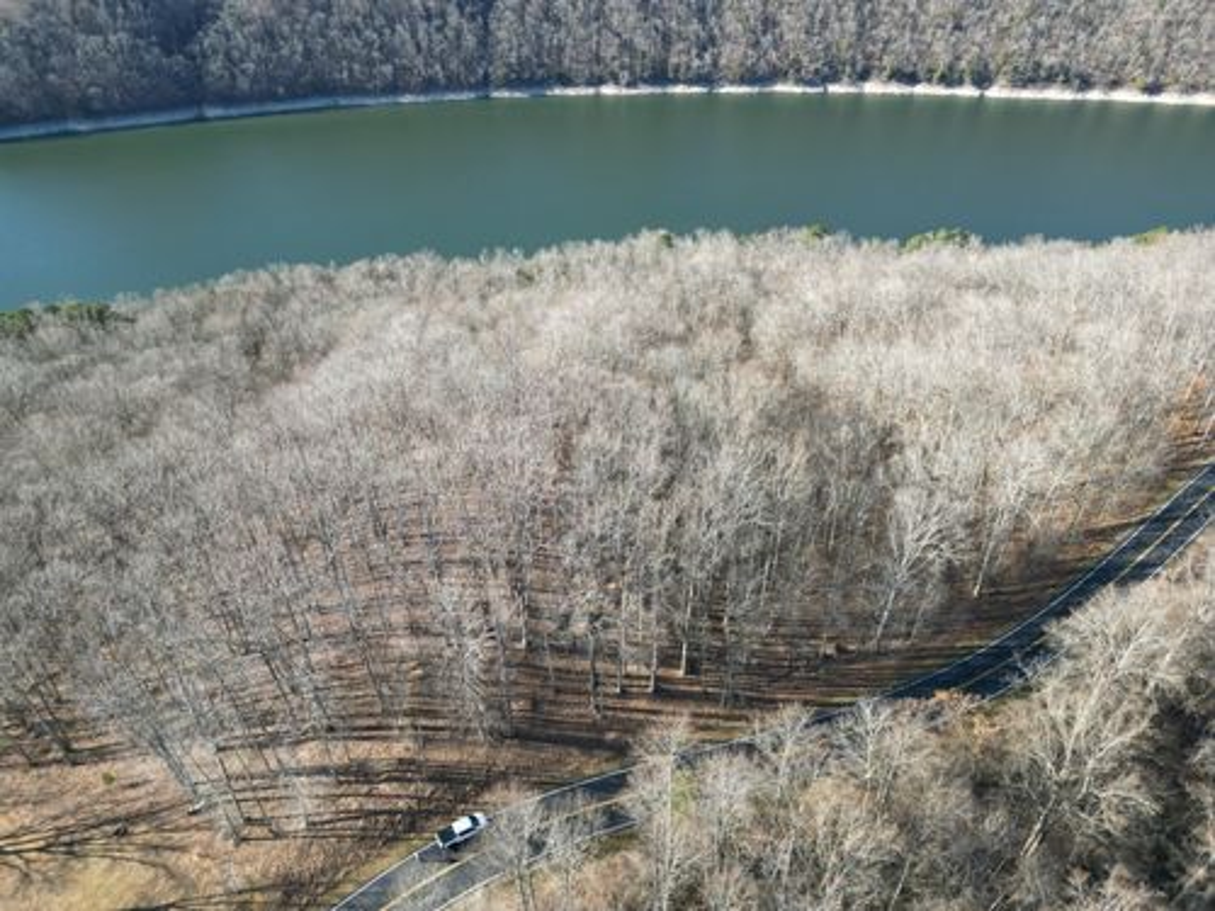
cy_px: 456
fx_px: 842
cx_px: 608
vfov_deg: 56.8
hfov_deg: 71.6
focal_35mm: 24
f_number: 1.7
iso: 100
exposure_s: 1/640
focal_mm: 6.72
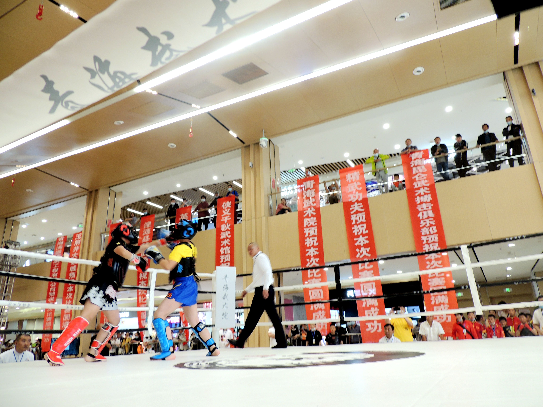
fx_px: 376
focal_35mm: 24
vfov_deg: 56.8
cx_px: 272
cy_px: 204
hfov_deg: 71.6
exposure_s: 1/40
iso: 100
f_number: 3
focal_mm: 4.3
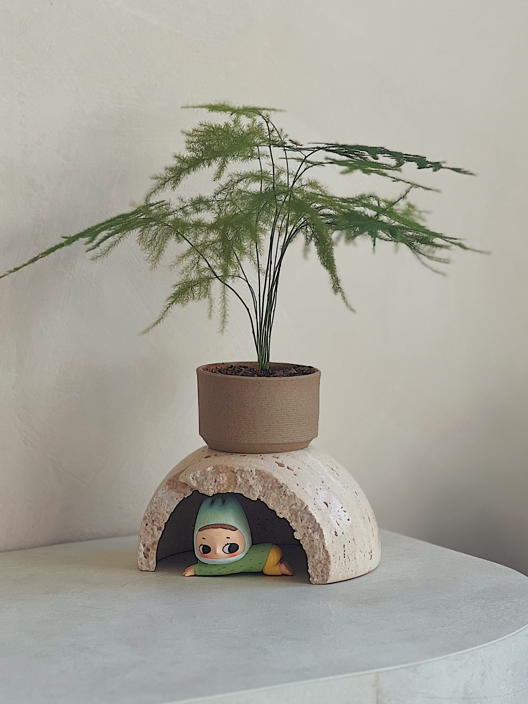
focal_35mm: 114
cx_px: 264
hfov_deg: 13.0
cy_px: 334
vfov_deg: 17.3
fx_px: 2318
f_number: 2.8
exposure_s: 1/121
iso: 100
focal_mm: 9
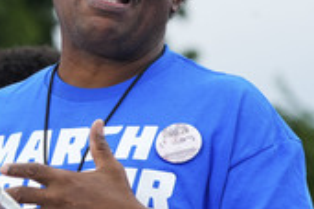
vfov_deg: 2.7
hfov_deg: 4.1
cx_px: 7
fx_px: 4404
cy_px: 51
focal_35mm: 505
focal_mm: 192
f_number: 9
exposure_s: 1/640
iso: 1000
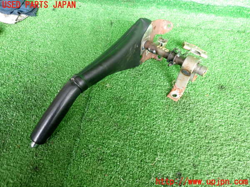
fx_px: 181
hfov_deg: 69.4
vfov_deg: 54.9
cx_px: 125
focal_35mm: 25
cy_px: 94
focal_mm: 4.5
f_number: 2
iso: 250
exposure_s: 1/30
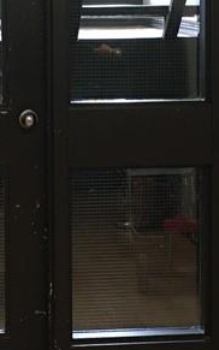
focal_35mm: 108
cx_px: 49
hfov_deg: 12.1
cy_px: 99
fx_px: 1031
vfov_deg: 19.2
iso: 80
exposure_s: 1/15
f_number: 2.2
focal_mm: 4.15
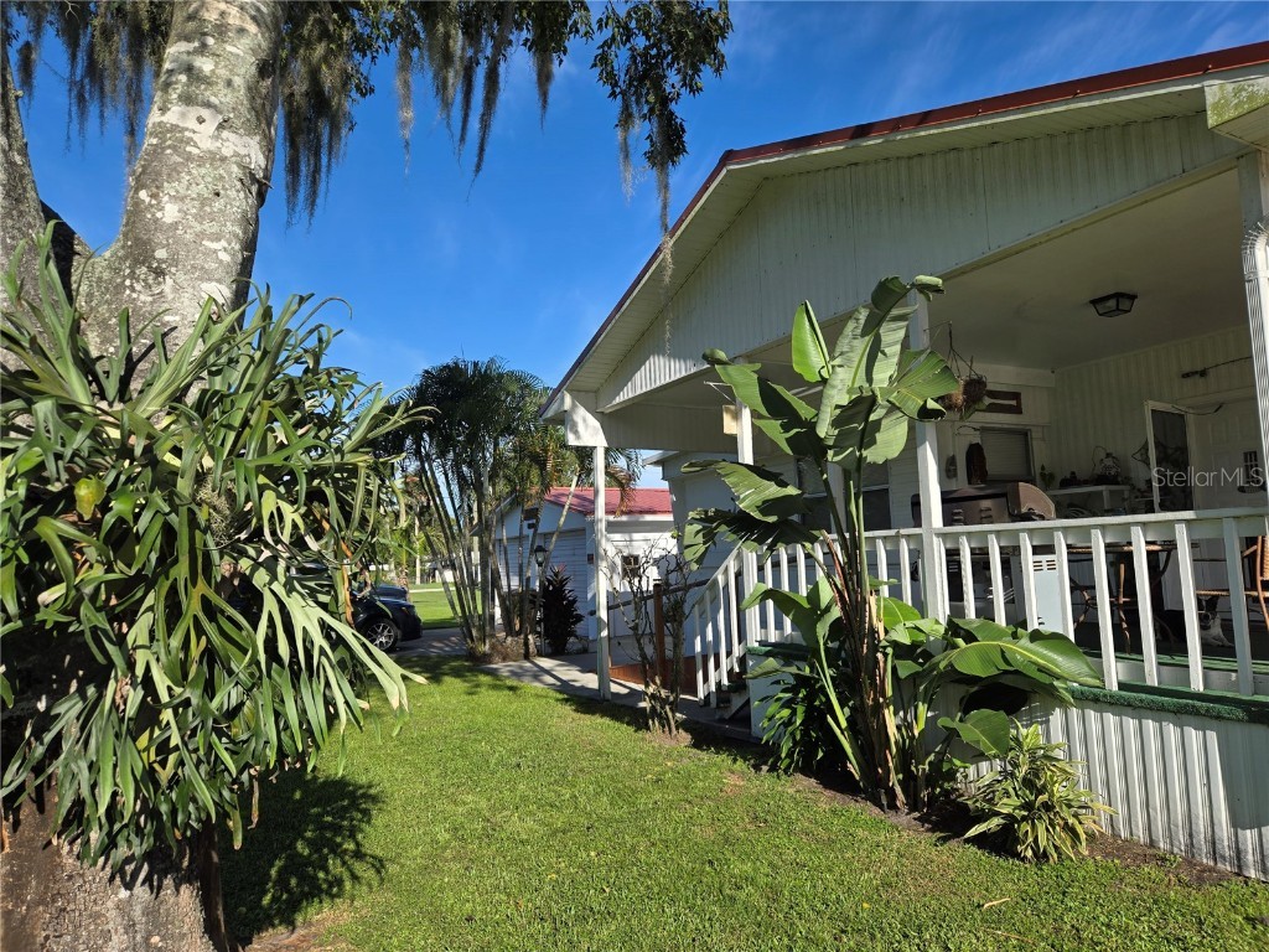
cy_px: 476
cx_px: 634
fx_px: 843
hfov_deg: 73.9
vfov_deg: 58.9
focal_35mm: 23
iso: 25
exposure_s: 1/1746
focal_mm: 5.4
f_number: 1.8
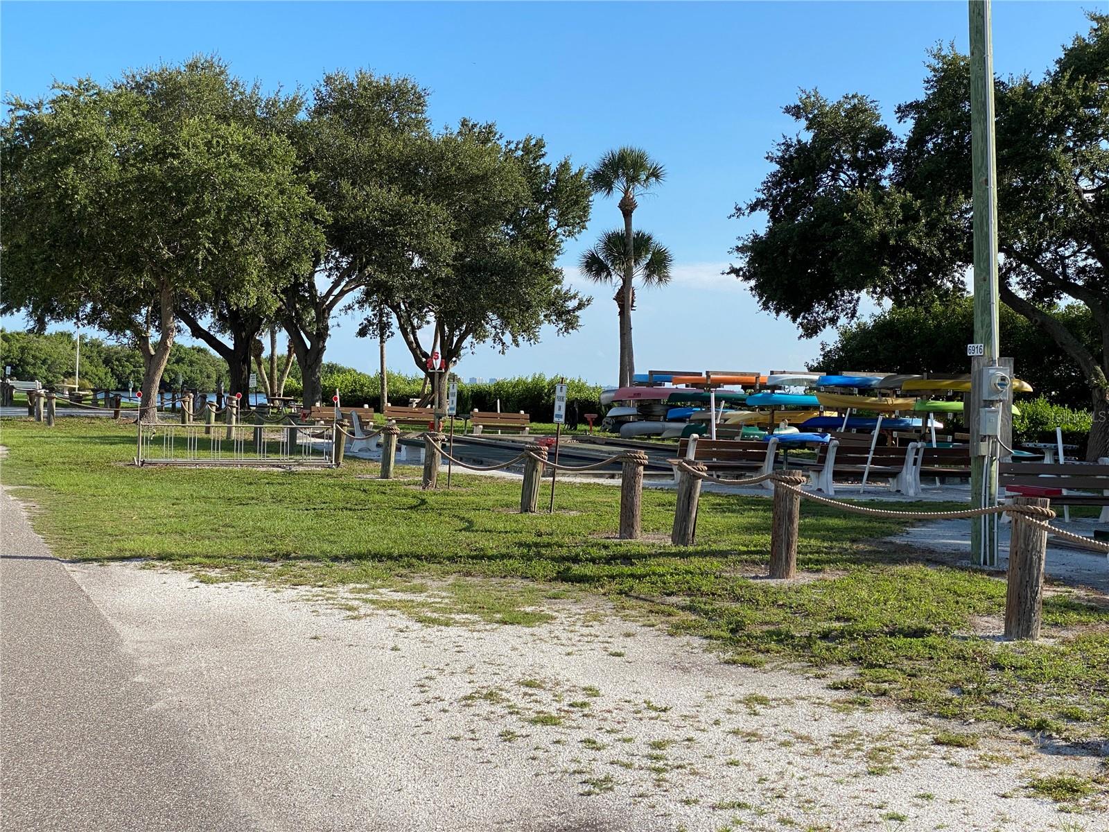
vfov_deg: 28.0
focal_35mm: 52
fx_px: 1666
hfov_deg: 36.8
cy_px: 416
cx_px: 554
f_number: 2
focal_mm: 6
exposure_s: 1/1295
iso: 20
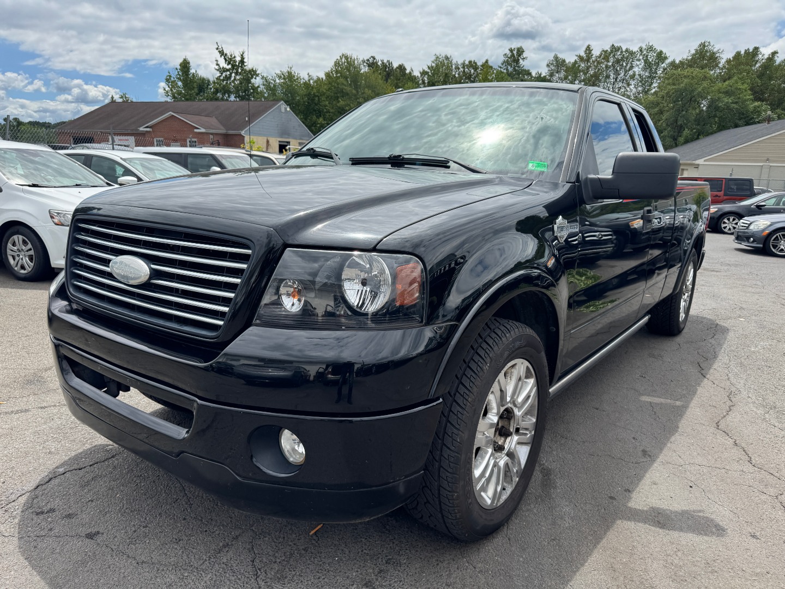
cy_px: 294
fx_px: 544
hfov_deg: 71.6
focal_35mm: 24
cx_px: 392
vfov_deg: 56.8
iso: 80
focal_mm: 6.76
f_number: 1.78
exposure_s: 1/3802
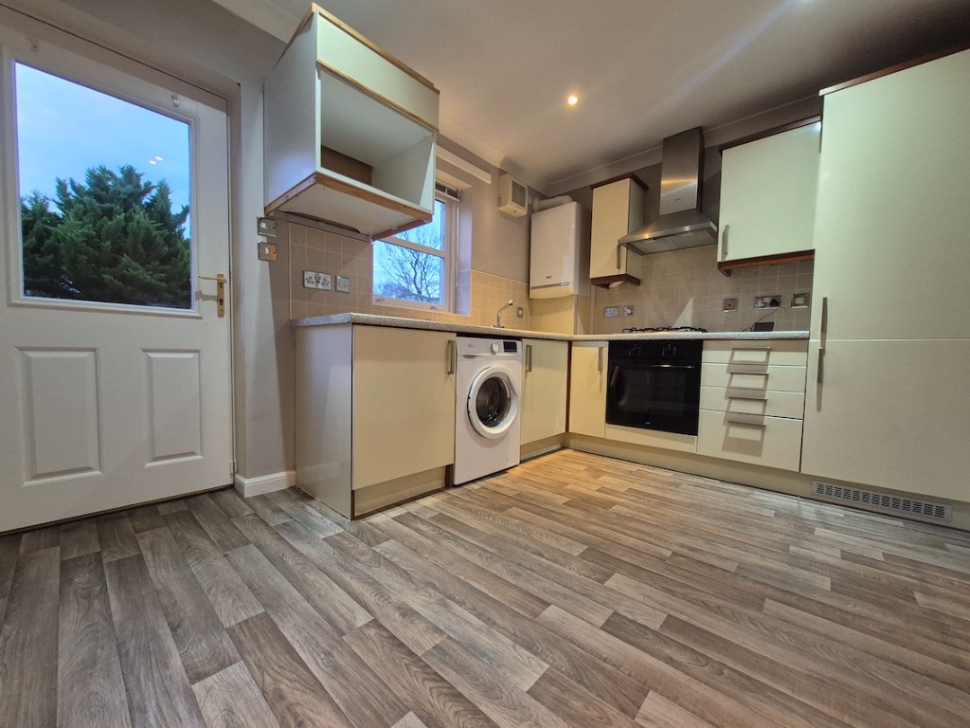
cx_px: 485
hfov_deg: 106.2
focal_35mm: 13
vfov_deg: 89.9
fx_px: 364
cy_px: 364
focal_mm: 1.74
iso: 320
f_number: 2.2
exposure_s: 1/50
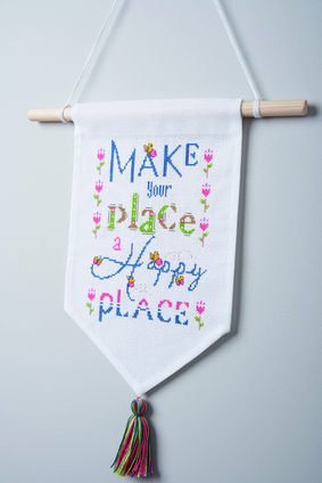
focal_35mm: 48
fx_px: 643
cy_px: 242
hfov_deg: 28.1
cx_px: 161
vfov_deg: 41.1
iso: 100
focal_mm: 48
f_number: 6.3
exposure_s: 1/125
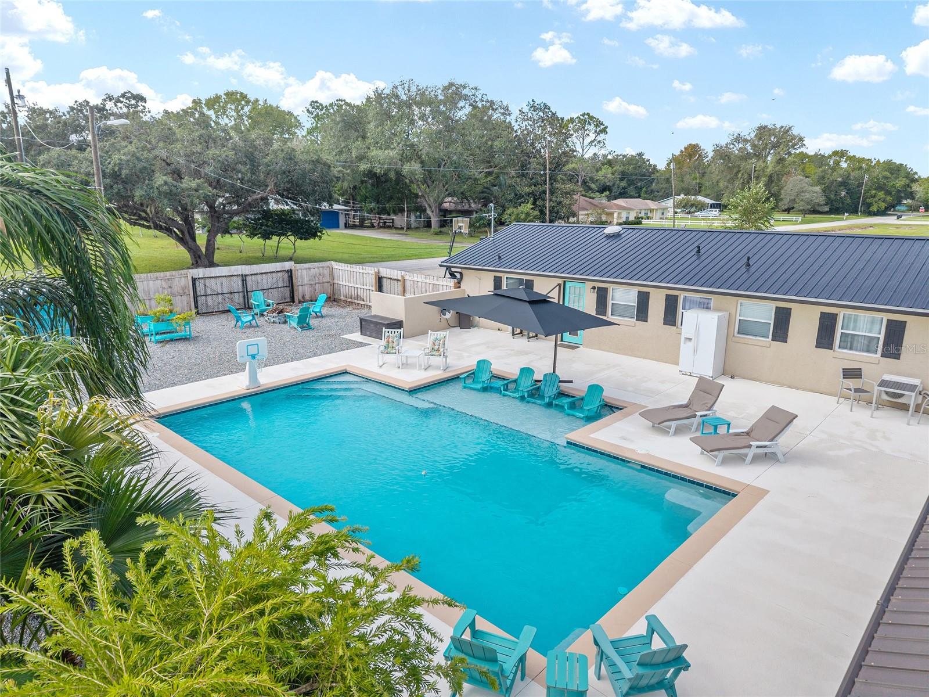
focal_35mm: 24
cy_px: 348
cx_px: 464
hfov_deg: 71.6
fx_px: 644
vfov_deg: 56.8
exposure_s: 1/3200
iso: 180
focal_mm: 8.67
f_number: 1.8
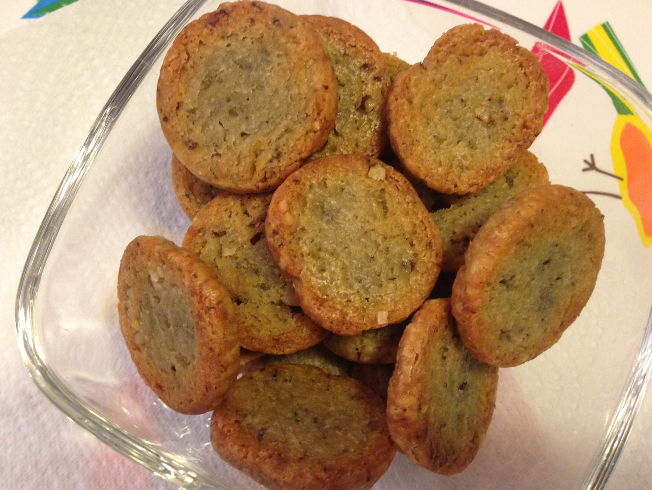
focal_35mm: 39
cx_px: 300
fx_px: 735
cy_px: 283
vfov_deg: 36.7
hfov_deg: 47.8
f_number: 2.4
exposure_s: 1/20
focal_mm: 4.12
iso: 200
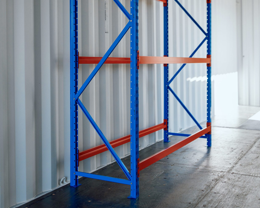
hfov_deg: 37.3
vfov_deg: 29.9
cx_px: 129
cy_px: 60
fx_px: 385
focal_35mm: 50
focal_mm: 35
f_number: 1.6
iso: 500
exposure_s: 1/1600
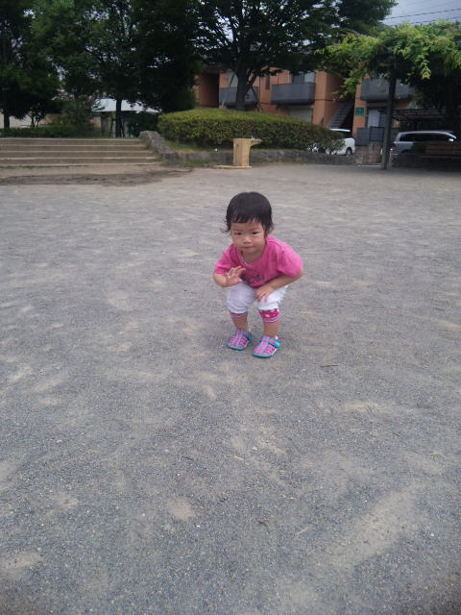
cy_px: 308
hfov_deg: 48.2
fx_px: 515
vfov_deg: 61.7
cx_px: 230
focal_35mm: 29
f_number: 2.8
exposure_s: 1/134
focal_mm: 4.82
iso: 100
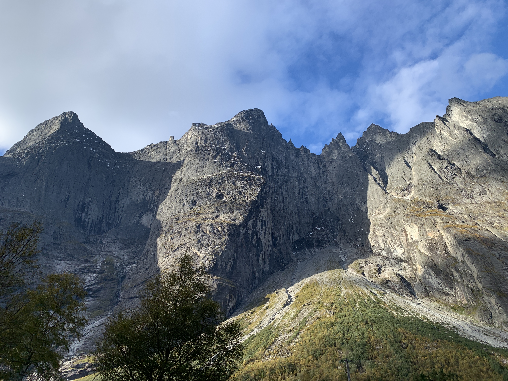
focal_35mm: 26
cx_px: 254
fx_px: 382
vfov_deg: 53.1
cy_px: 190
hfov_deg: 67.3
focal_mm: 4.25
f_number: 1.8
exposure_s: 1/1748
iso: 25
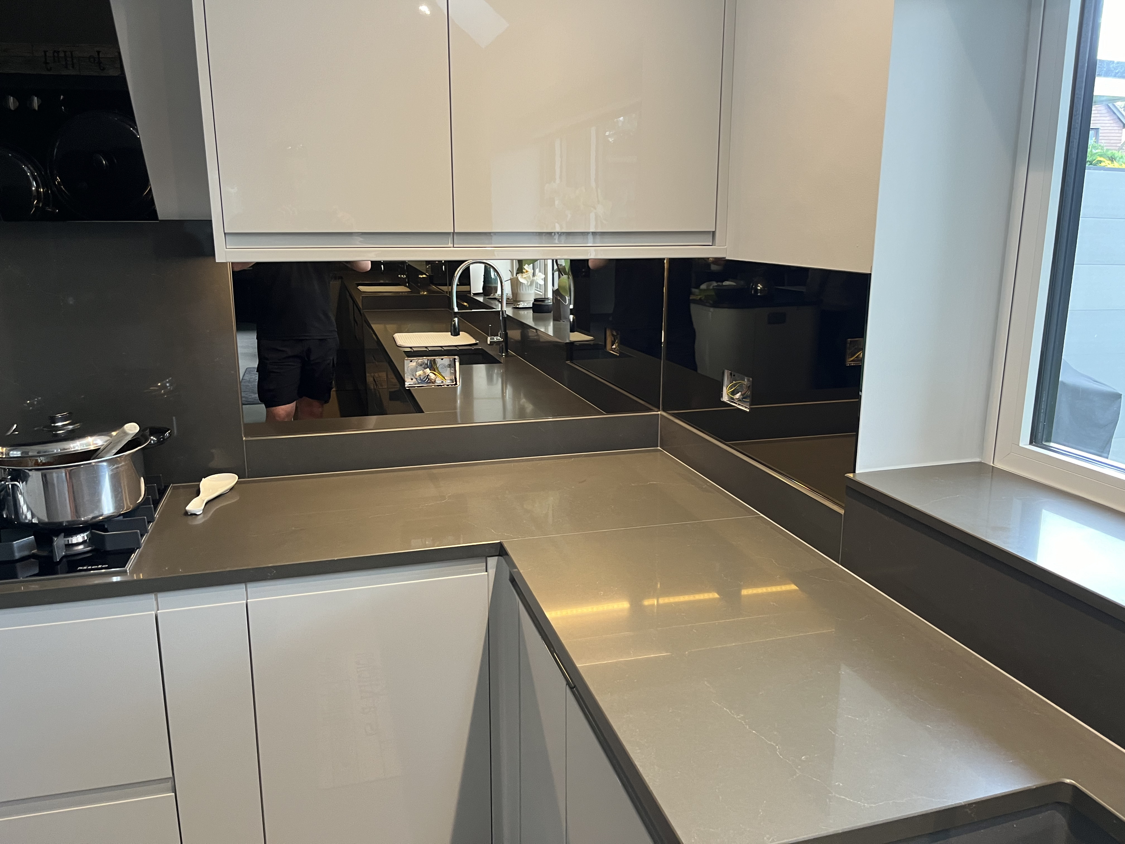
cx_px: 562
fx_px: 845
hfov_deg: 67.3
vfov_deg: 53.1
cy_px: 422
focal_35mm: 26
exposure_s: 1/50
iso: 160
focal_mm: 5.1
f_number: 1.6
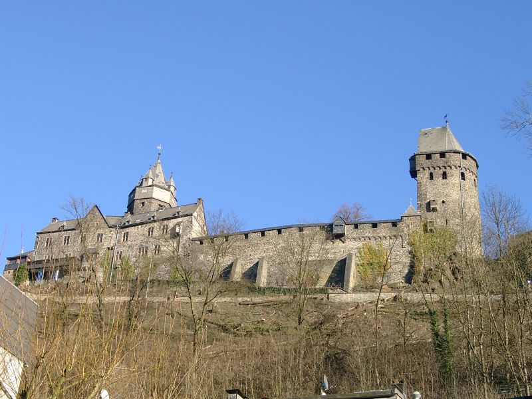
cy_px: 200
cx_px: 266
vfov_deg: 24.4
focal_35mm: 60
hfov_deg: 32.2
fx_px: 922
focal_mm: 12.52
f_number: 4
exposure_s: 1/274
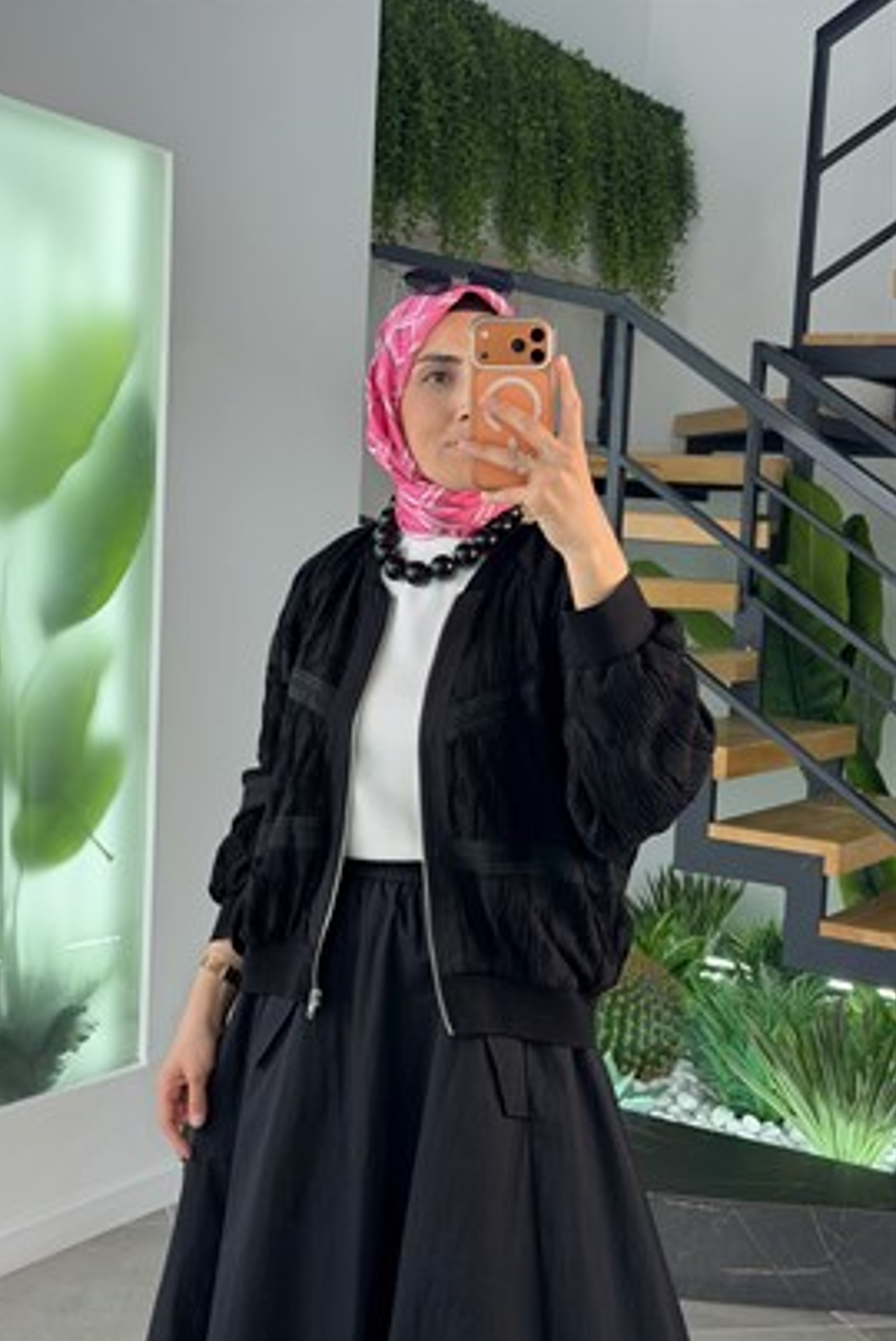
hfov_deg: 26.5
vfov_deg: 38.9
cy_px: 666
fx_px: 1901
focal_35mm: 51
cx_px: 385
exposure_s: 1/178
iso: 64
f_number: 1.78
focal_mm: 6.76
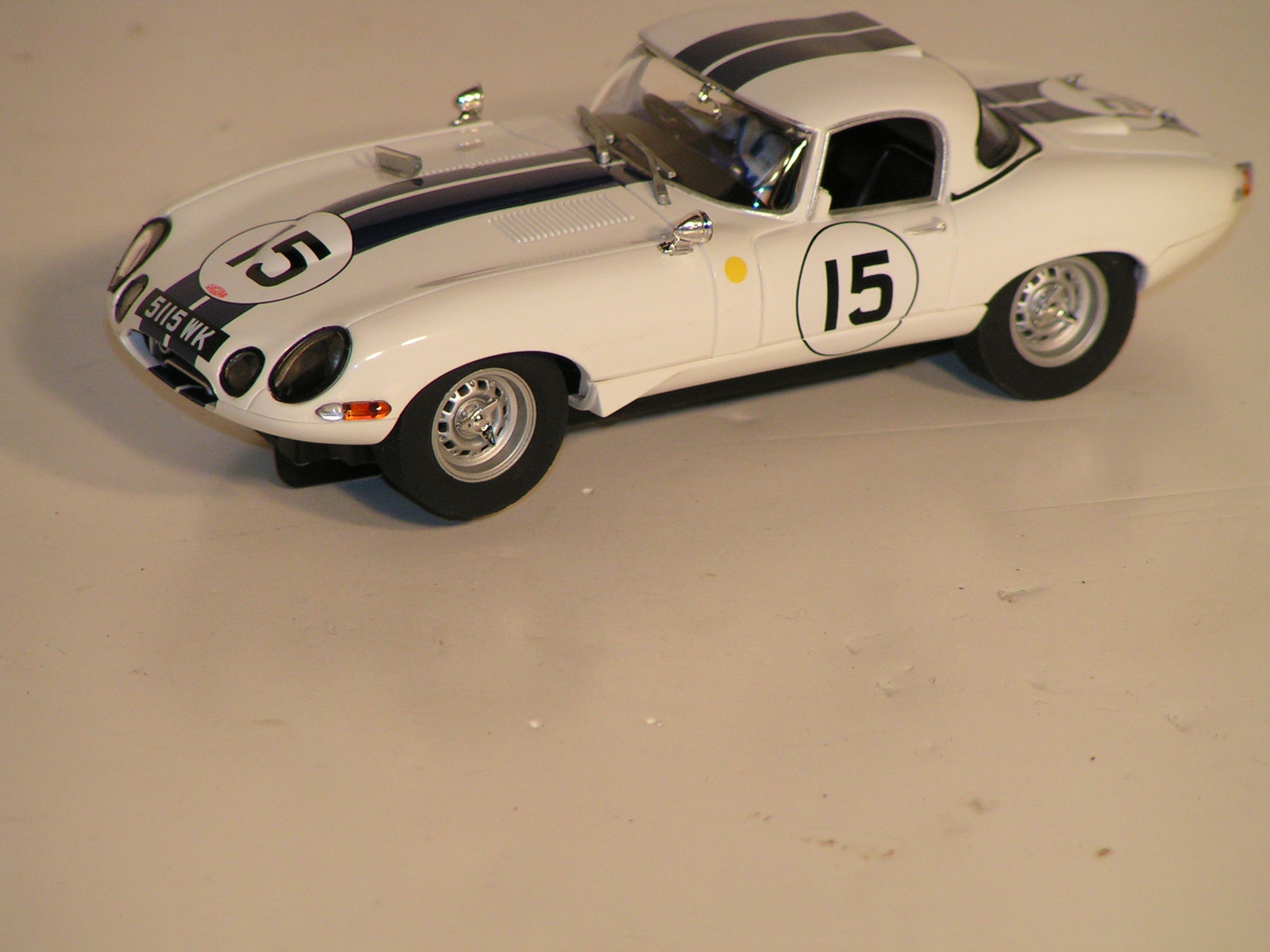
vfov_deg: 4.6
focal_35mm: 326
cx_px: 635
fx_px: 11960
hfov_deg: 6.1
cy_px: 476
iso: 100
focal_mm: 49.8
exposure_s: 1/400
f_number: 3.5
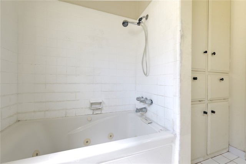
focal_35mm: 14
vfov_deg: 81.1
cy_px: 82
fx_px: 96
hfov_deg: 104.3
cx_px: 123
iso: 400
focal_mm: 14
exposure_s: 1/25
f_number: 8
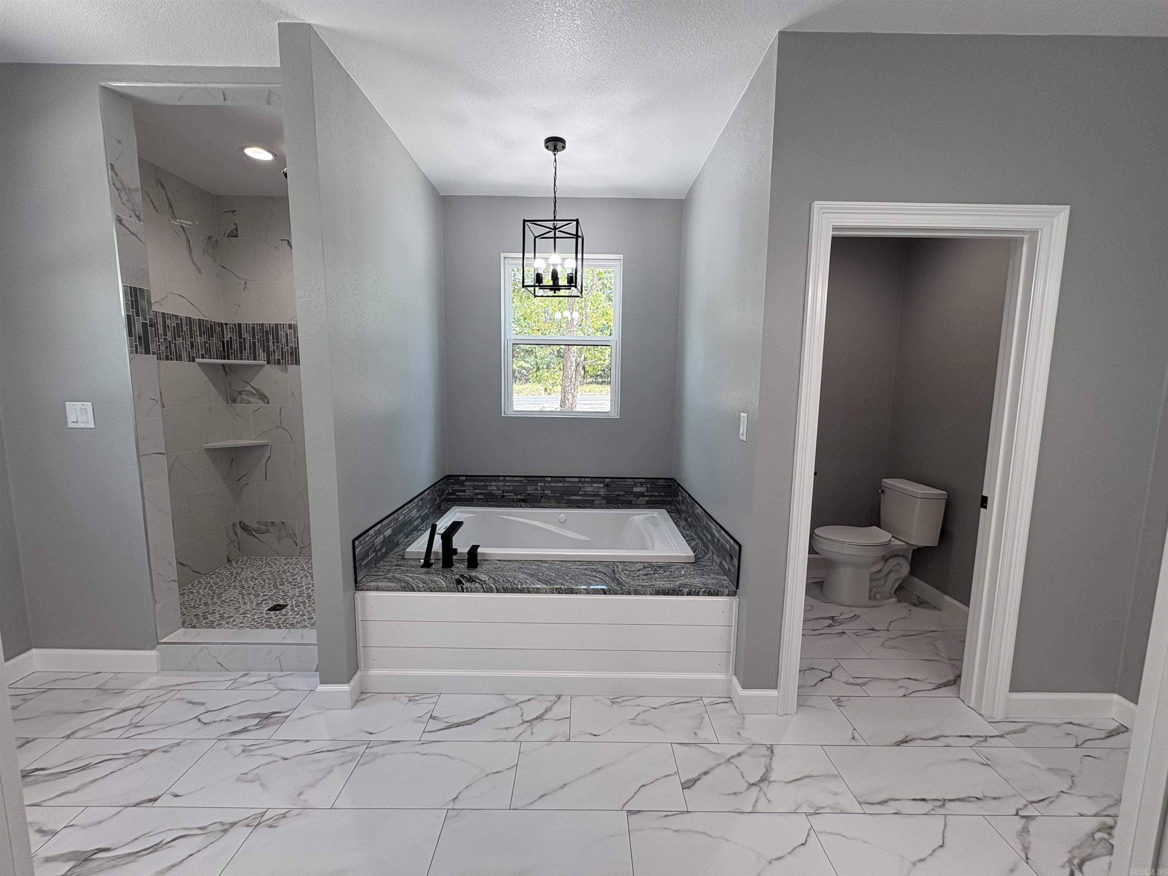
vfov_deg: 85.7
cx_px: 584
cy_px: 438
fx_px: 472
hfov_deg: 102.1
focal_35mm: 14
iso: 80
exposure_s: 1/120
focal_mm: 2.22
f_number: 2.2
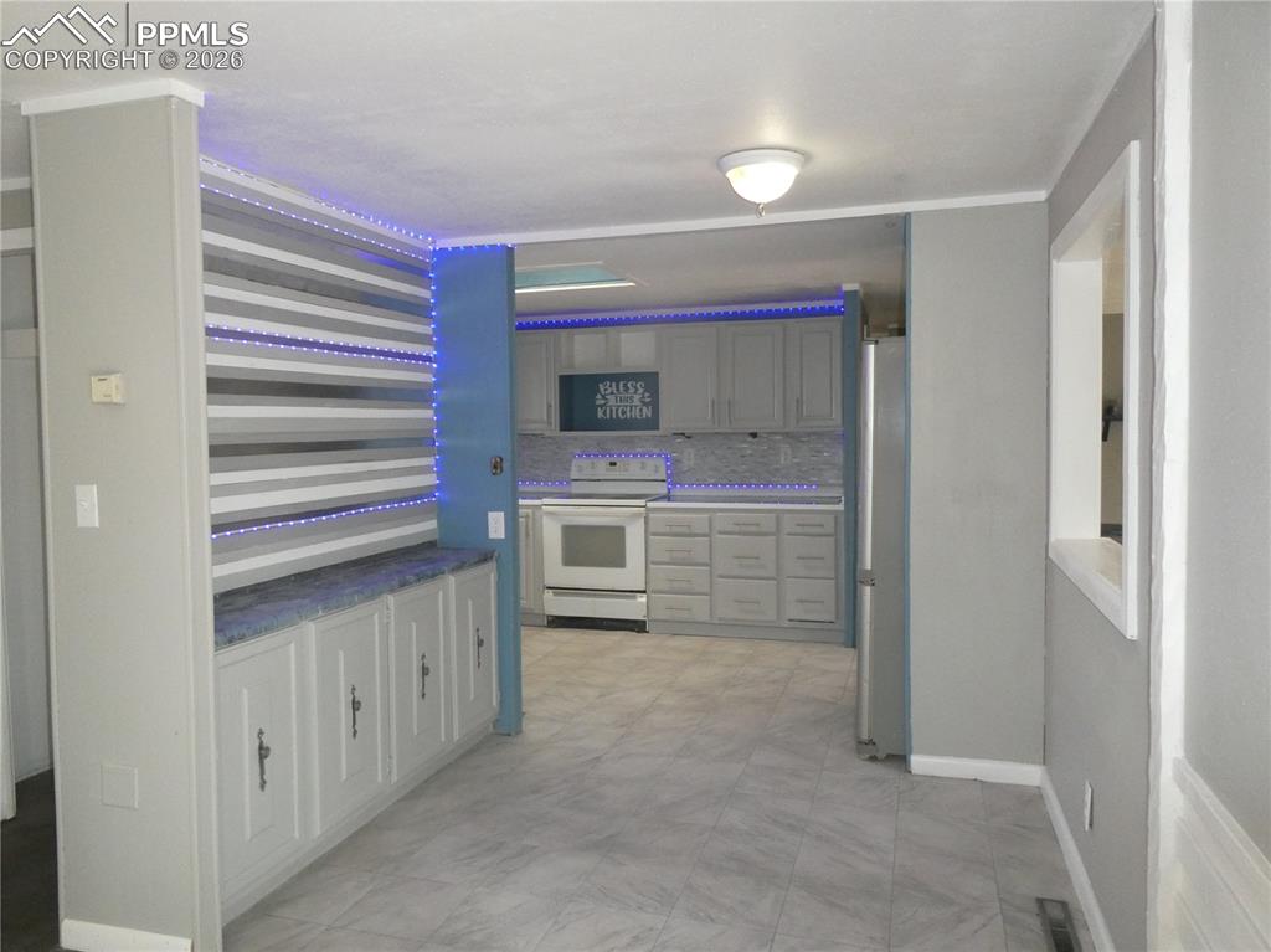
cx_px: 636
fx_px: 881
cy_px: 476
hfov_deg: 71.6
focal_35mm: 24
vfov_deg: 56.8
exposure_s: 1/125
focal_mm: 4.3
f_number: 3.3
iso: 500
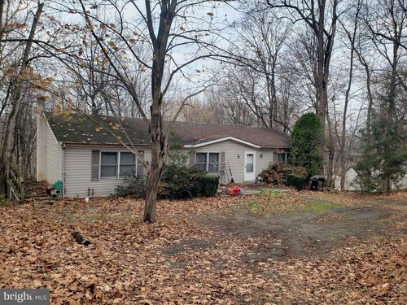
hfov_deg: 67.3
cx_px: 204
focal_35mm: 26
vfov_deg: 53.1
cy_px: 152
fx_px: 306
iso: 50
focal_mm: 4.3
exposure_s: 1/180
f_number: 2.4
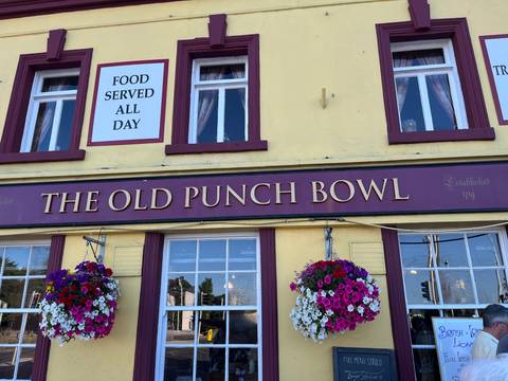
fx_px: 382
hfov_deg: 67.3
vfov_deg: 53.1
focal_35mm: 26
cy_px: 190
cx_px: 254
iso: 50
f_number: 1.6
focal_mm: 5.1
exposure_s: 1/524
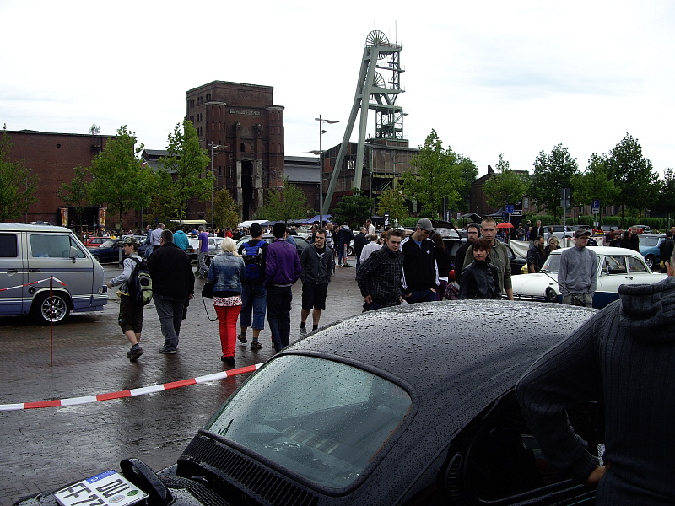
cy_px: 253
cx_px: 338
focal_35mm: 38
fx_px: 741
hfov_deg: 49.0
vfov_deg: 37.7
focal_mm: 7.9
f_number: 5.6
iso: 50
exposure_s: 1/80
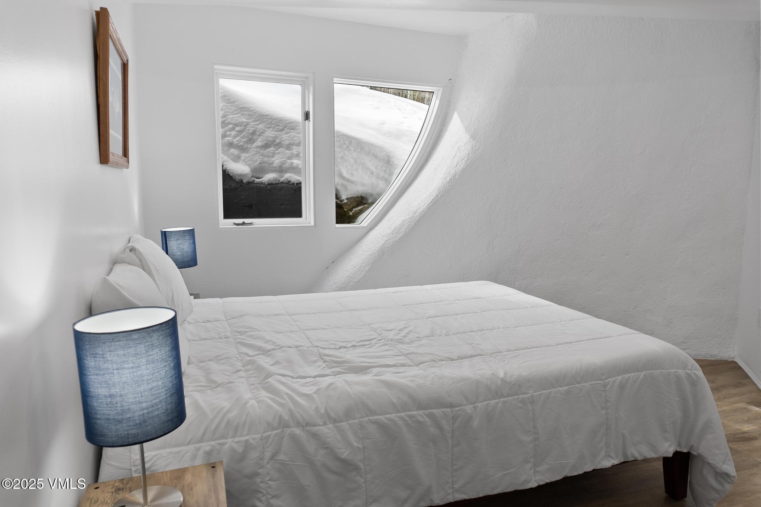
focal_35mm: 24
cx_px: 380
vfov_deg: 53.1
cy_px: 254
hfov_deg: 73.8
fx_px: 507
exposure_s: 1/30
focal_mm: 16
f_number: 6.3
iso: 400
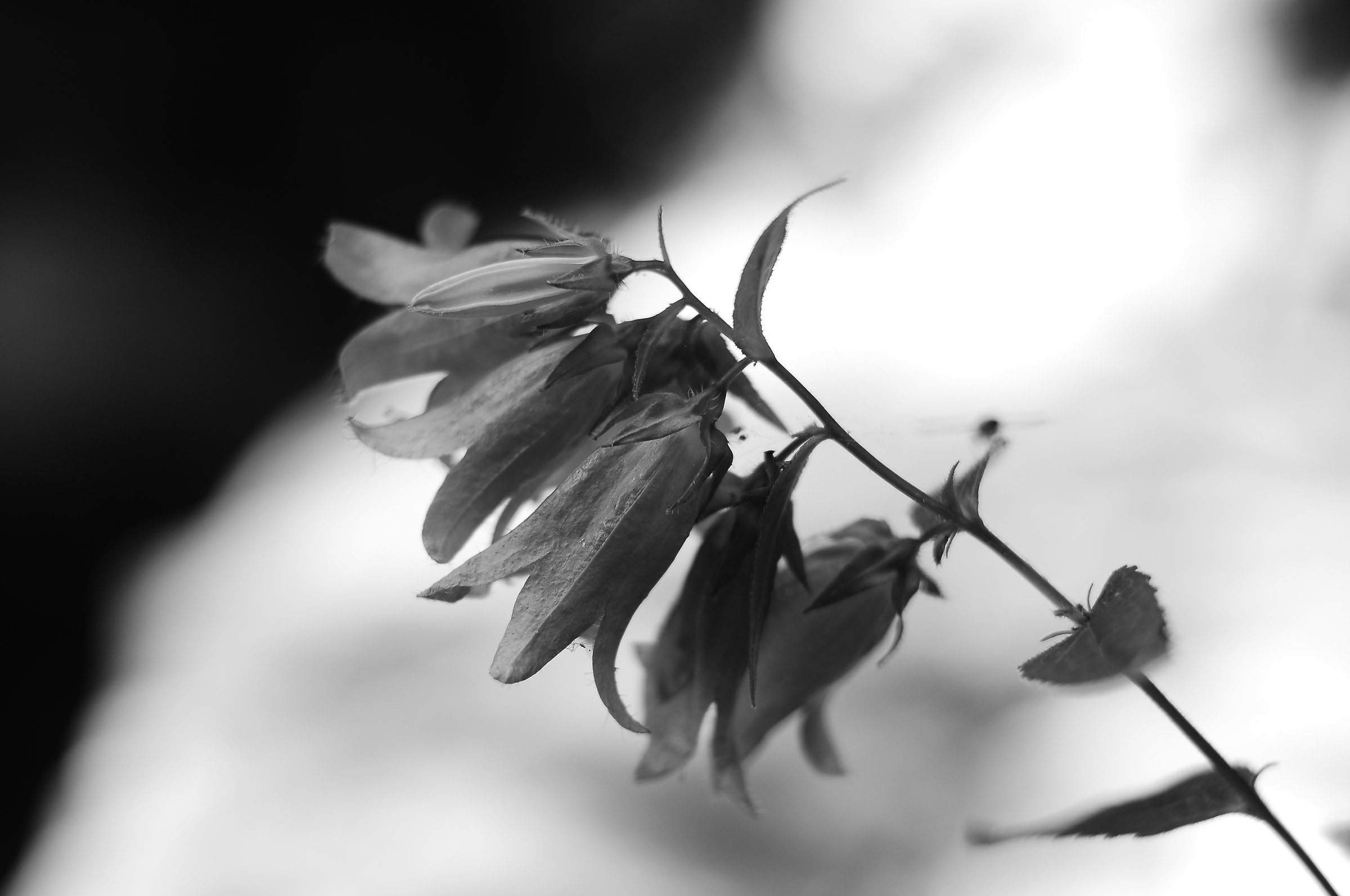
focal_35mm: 75
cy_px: 448
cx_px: 675
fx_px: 2809
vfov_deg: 18.1
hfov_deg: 27.0
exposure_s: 1/320
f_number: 2.8
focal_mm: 50
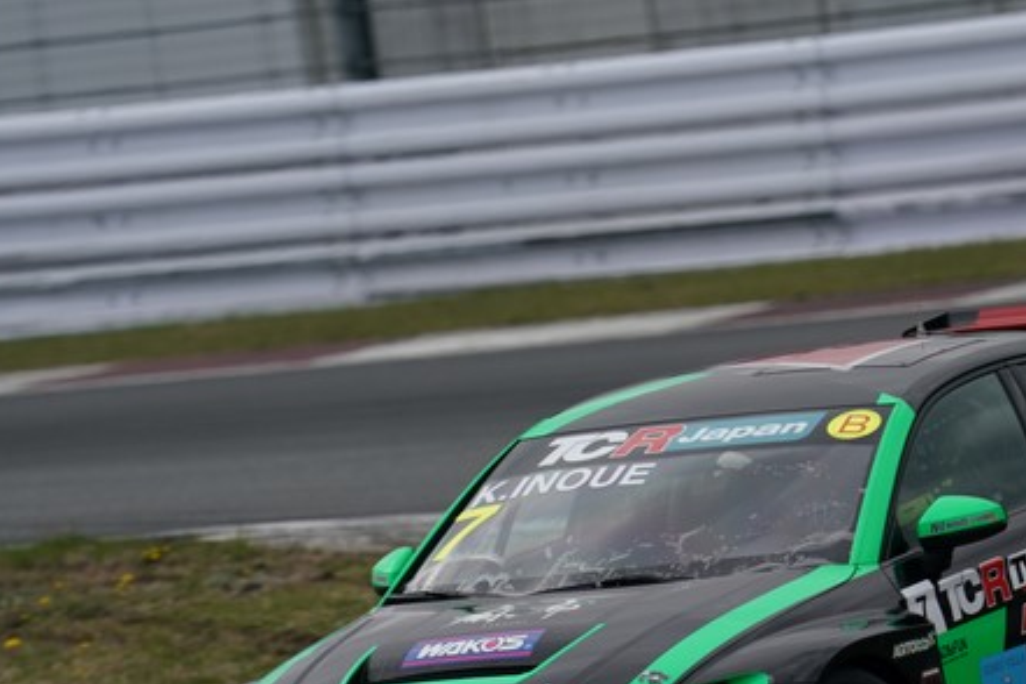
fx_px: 27899
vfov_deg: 1.4
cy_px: 554
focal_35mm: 979
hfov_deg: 2.1
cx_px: 738
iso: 250
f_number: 8
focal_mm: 600
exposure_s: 1/800
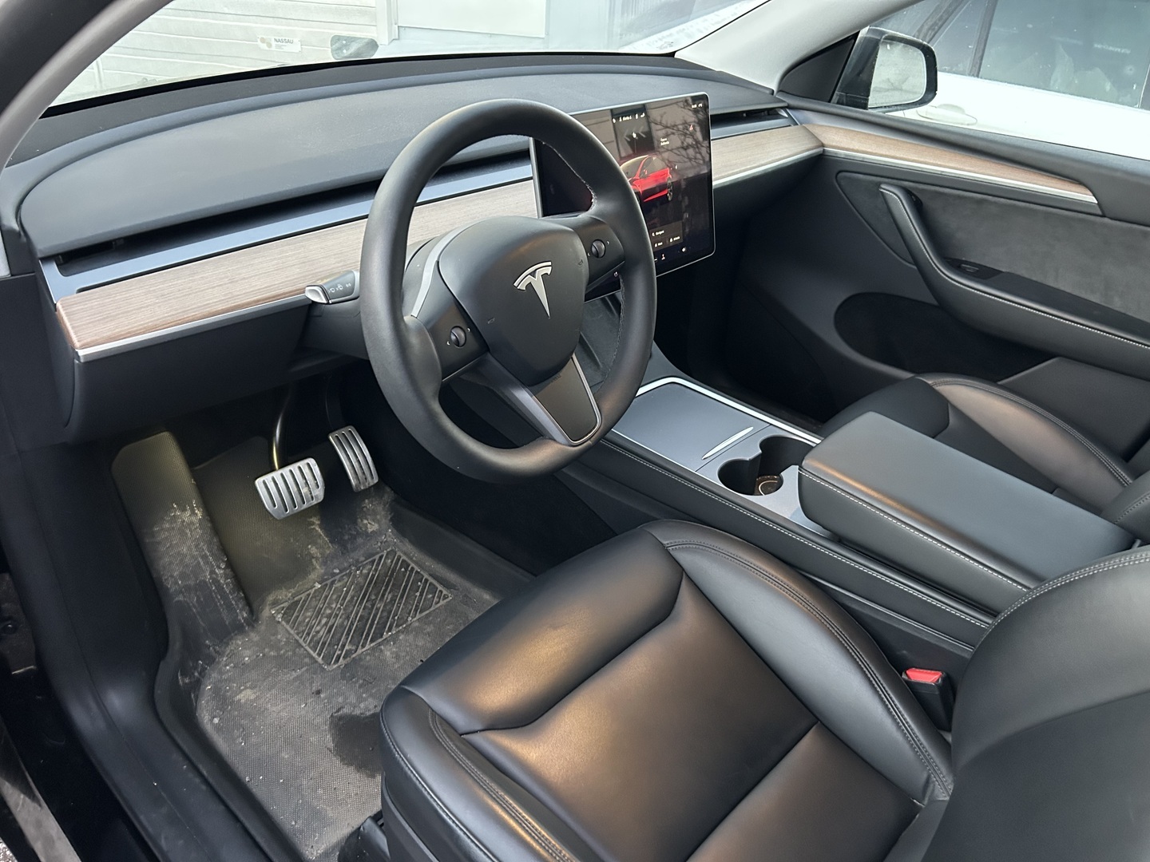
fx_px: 864
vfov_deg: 53.1
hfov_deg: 67.3
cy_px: 431
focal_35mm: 26
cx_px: 575
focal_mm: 5.7
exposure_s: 1/36
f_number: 1.5
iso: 640
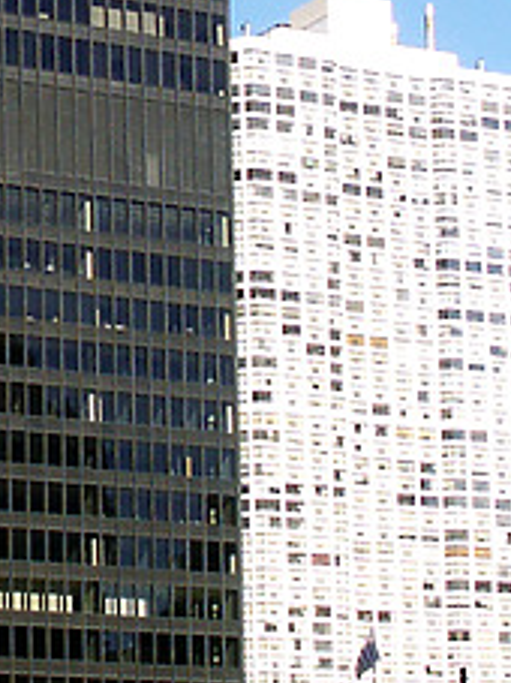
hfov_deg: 10.4
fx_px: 2738
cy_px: -232
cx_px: -182
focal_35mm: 139
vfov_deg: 13.6
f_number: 6.7
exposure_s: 1/180
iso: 64
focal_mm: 7.18
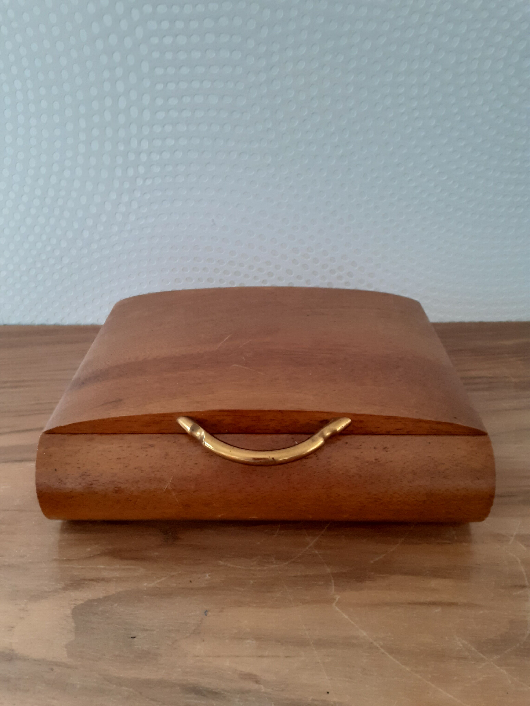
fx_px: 551
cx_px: 265
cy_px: 353
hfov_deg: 51.4
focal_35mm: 27
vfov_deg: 65.3
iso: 160
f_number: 1.9
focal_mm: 3.6
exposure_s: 1/50
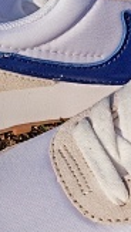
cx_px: 158
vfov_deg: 14.9
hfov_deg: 8.4
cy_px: 110
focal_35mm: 144
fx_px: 887
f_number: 1.8
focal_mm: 5.53
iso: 50
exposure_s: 1/2384
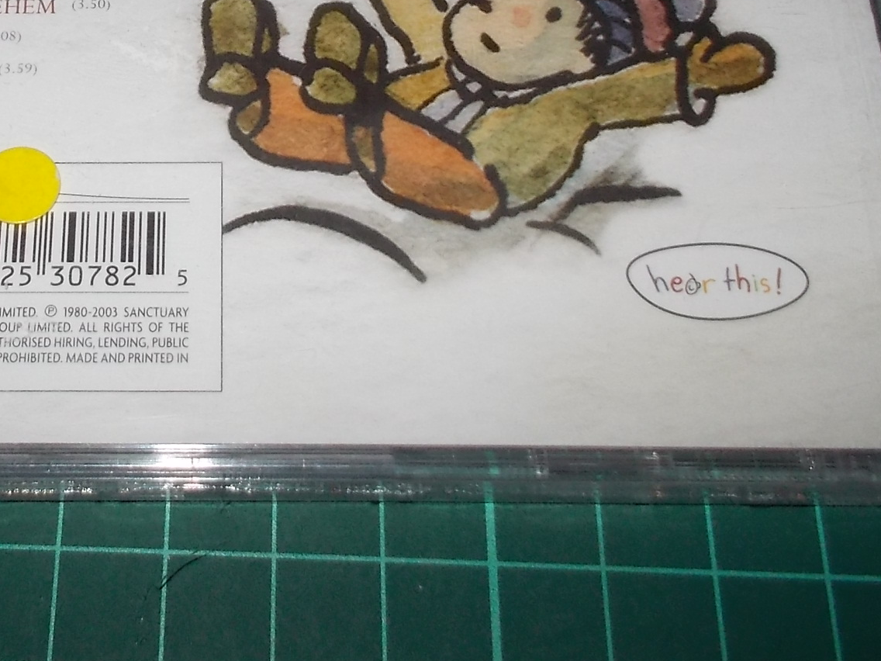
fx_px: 1476
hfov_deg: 32.4
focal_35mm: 58
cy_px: 16
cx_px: 192
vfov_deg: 24.2
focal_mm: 4.1
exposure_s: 1/30
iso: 200
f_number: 3.3
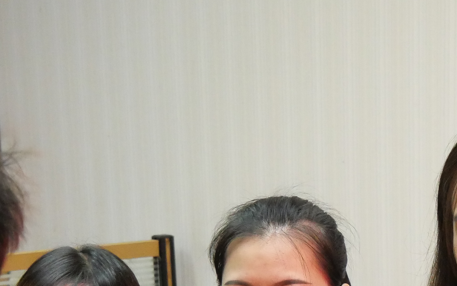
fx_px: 1308
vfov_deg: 12.1
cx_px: 488
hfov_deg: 19.1
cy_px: 371
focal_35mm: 105
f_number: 3.9
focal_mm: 18
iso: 3200
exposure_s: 1/80
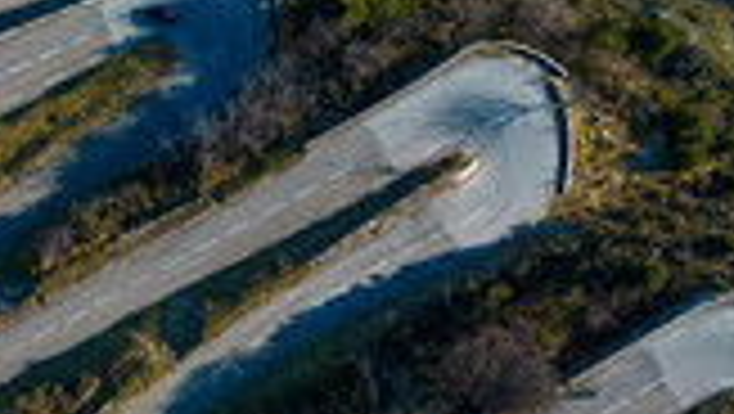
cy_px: 324
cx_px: 45
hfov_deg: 32.7
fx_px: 1169
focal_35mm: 60
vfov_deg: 19.9
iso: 200
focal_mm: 12.3
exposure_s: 1/640
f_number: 9
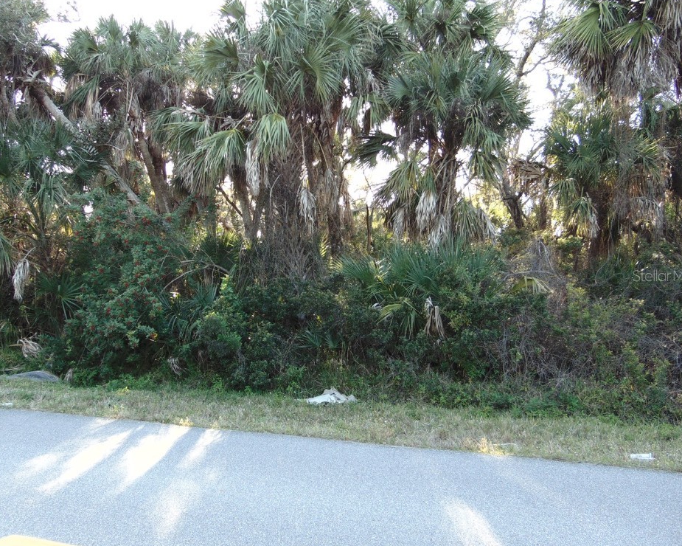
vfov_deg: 53.2
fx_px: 545
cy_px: 275
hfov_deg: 64.0
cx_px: 324
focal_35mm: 27
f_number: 3
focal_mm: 4.5
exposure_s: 1/100
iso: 80
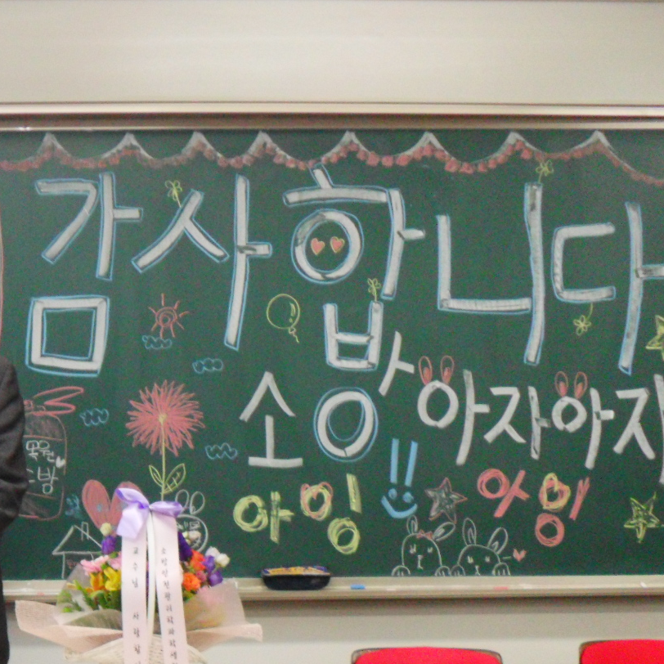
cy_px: 605
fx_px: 1693
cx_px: 30
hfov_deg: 21.5
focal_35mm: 78
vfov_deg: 21.7
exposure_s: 1/45
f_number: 3
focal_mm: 6.3
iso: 200
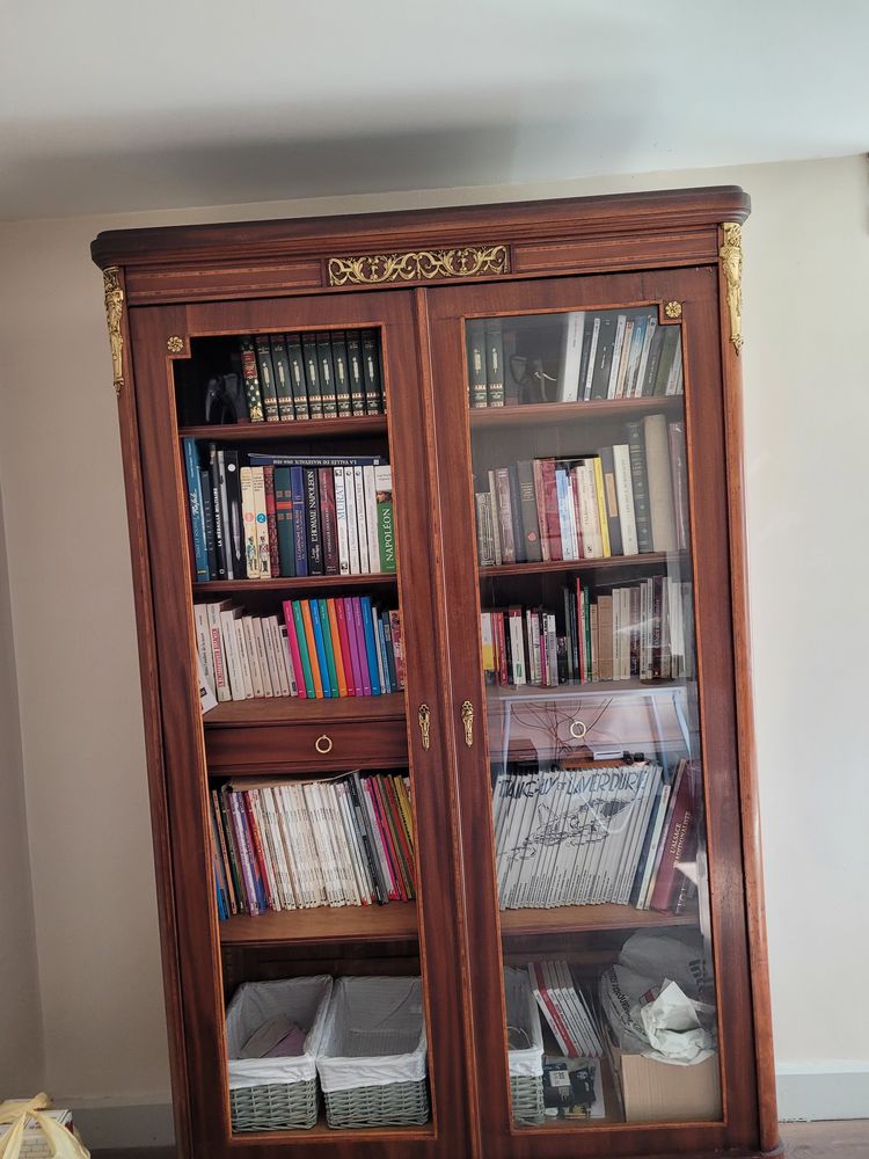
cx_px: 434
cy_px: 580
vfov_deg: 67.3
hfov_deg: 53.1
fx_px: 870
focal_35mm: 26
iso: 200
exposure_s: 1/100
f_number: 1.8
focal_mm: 5.4
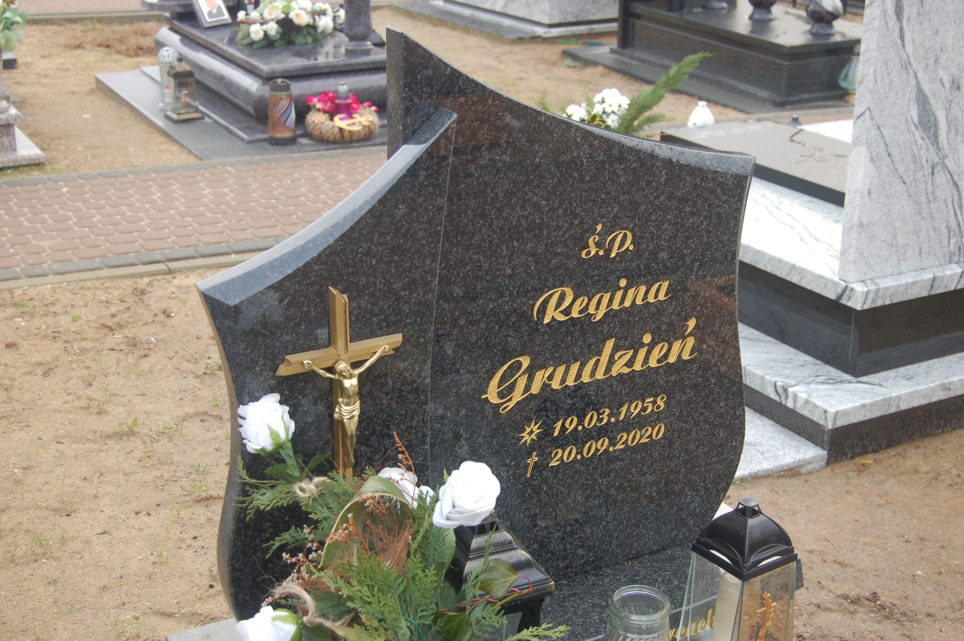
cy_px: 320
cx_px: 482
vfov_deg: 25.7
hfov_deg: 37.9
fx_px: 1405
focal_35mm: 52
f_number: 5
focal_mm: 35
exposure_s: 1/100
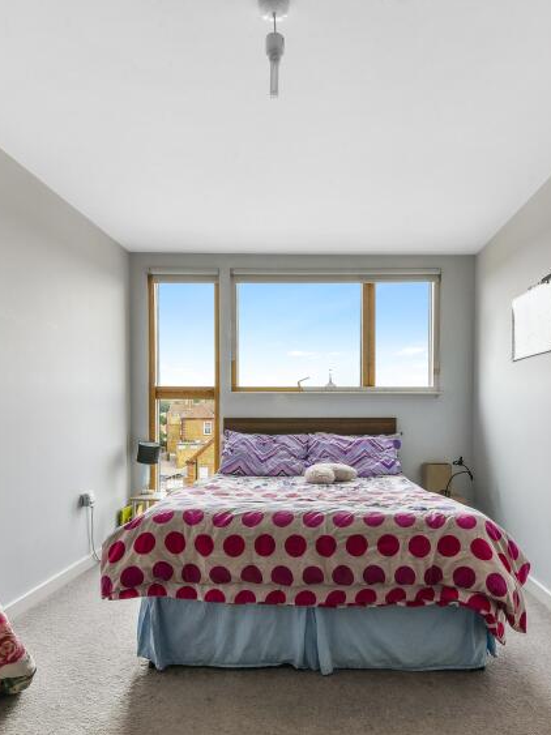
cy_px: 401
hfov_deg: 63.4
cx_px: 277
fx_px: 446
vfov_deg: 78.8
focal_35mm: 21
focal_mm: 12
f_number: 16
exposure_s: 1/15
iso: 250
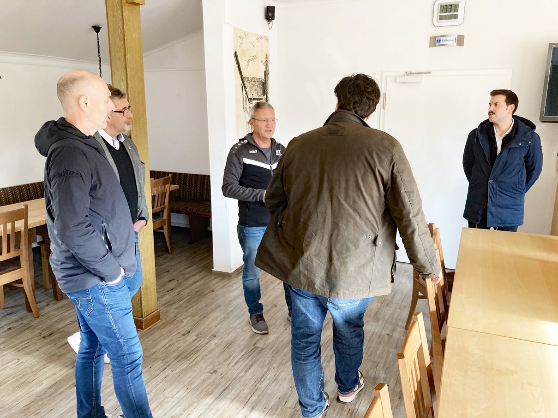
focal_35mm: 28
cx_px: 279
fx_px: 451
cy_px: 209
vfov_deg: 49.8
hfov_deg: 63.4
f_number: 1.8
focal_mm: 3.99
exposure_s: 1/60
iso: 100
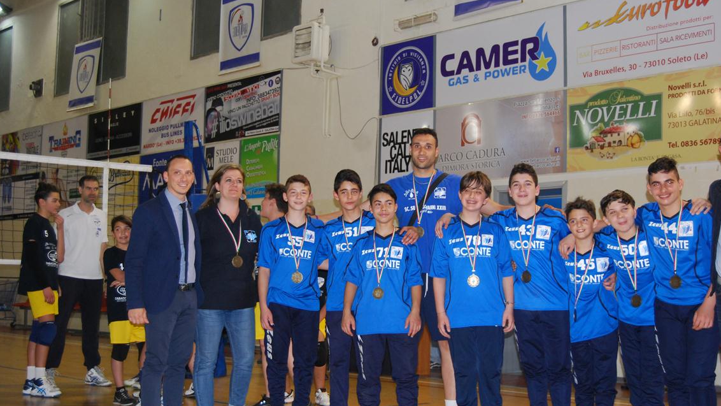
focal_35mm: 51
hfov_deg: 40.6
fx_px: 975
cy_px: 210
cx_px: 360
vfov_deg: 23.5
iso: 720
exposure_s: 1/60
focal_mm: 32
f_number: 4.5
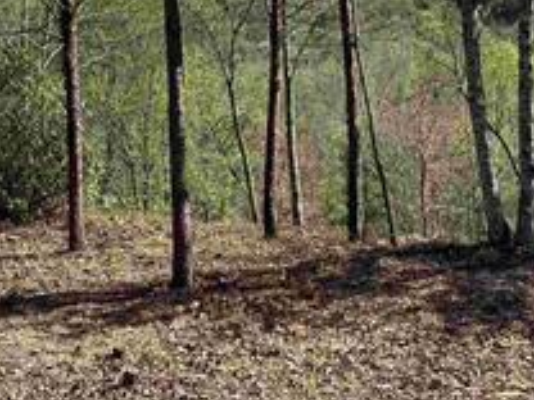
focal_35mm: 86
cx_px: -103
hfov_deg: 21.2
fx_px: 1327
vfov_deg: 16.4
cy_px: -90
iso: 20
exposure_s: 1/1429
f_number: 1.8
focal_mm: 3.99
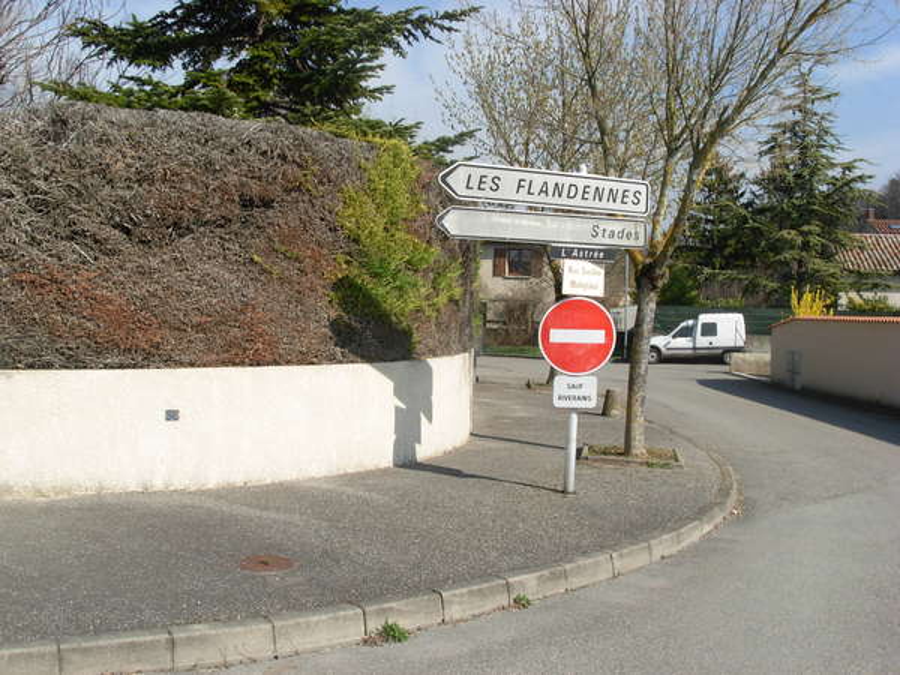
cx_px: 450
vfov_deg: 37.7
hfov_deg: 49.0
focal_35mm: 38
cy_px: 338
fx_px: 988
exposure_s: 1/443
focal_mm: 6.3
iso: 79
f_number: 4.9
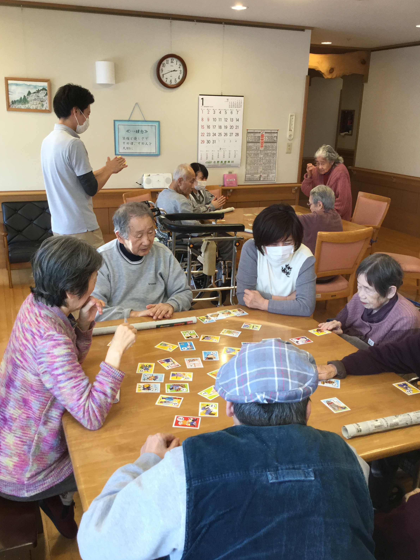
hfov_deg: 44.2
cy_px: 284
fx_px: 518
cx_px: 205
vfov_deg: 56.8
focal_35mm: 32
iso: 25
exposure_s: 1/30
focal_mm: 3.3
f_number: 2.4
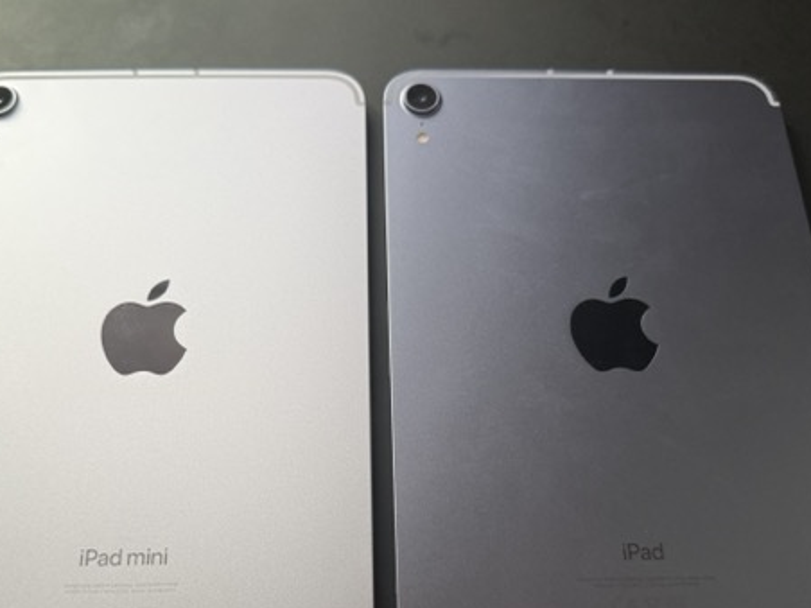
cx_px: 361
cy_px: 387
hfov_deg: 53.8
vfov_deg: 41.4
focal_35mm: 34
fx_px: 797
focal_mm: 6.76
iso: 160
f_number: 1.78
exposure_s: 1/121
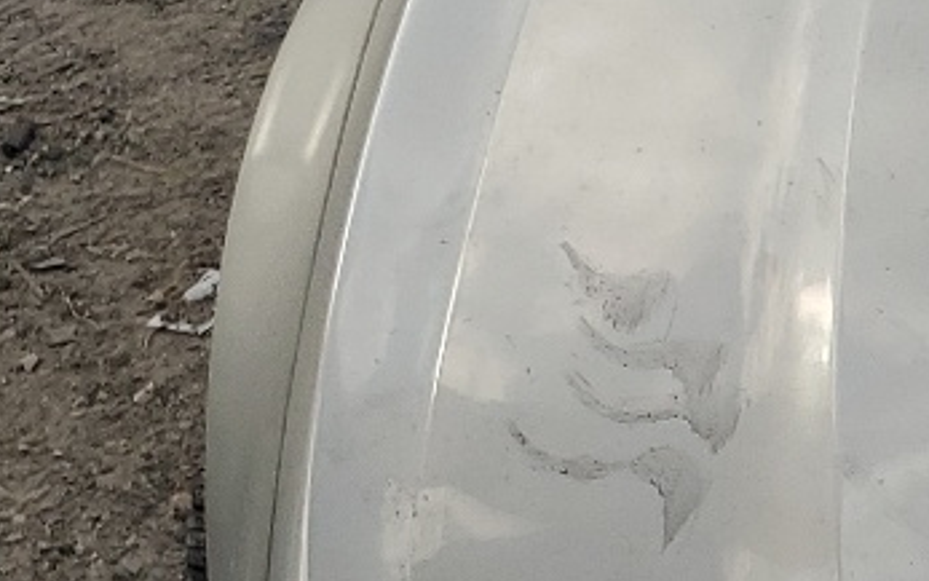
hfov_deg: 13.3
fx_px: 3216
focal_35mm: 127
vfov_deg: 10.3
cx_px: 2043
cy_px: 439
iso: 50
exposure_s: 1/2500
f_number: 1.5
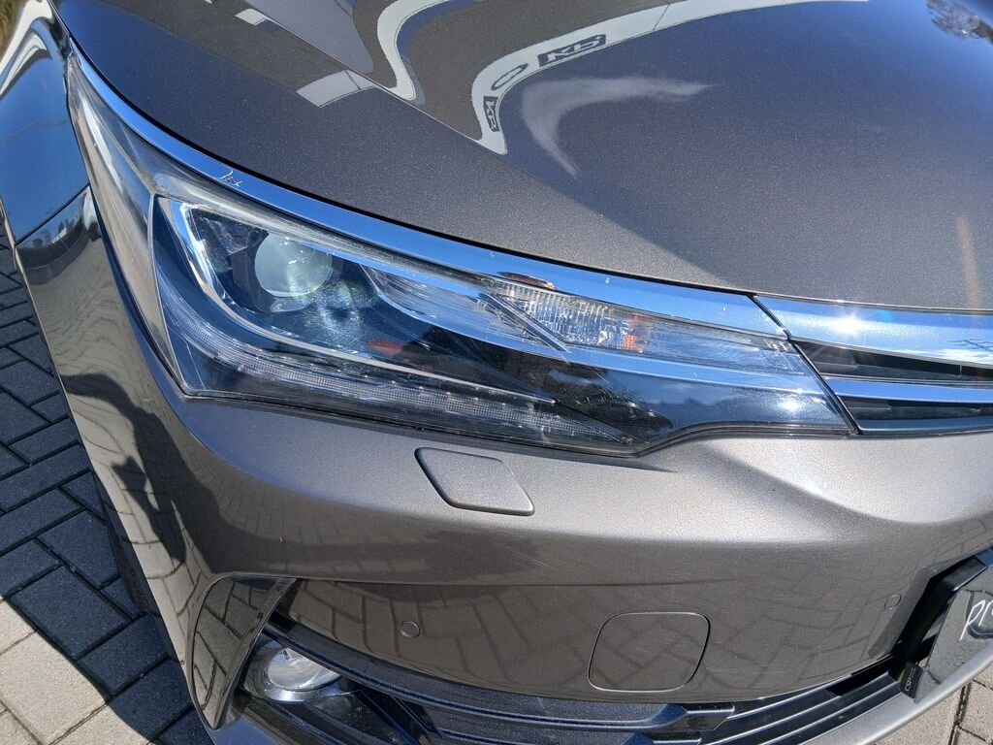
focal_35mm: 26
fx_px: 746
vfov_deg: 53.1
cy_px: 372
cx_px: 496
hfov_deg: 67.3
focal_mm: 3.98
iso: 20
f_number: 1.8
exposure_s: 1/401
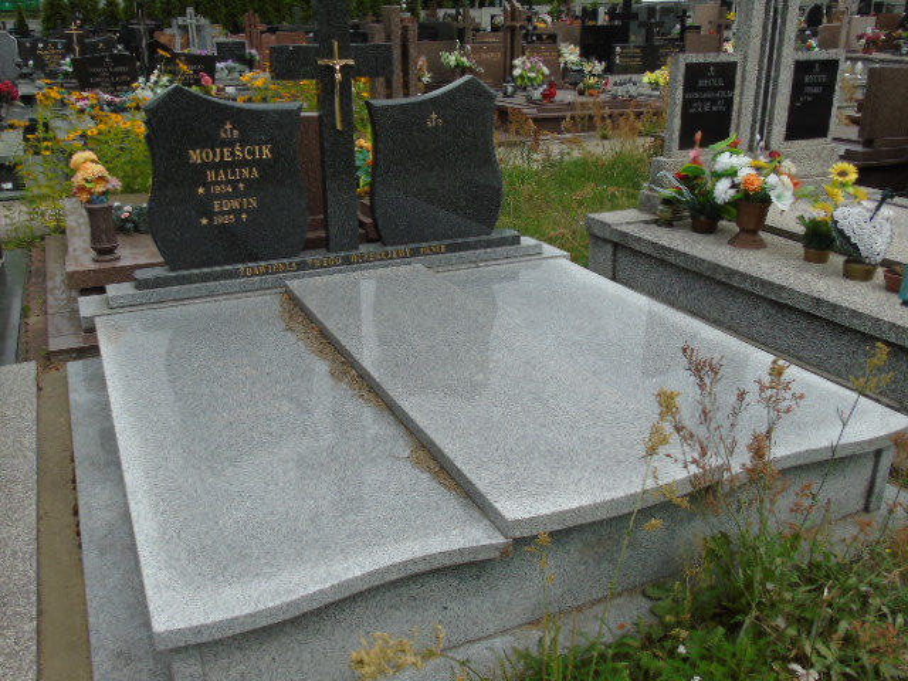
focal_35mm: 29
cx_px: 454
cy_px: 340
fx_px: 761
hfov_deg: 61.7
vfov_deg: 48.2
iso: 80
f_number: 3.6
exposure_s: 1/1000
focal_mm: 5.2
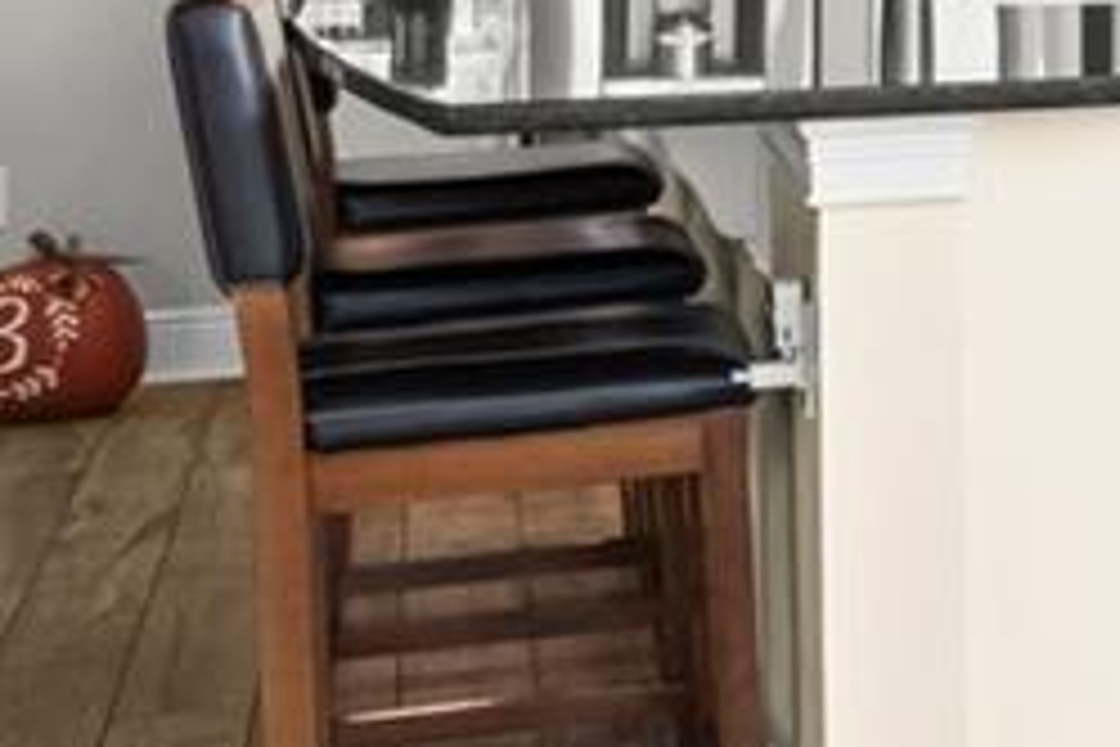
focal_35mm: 106
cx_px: 2951
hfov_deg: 12.8
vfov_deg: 12.4
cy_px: -279
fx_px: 3304
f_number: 8
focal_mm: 11
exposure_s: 1/2.5
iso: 200
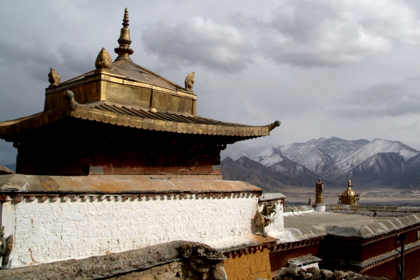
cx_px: 231
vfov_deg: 35.9
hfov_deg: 51.8
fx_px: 432
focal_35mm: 37
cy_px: 129
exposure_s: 1/350
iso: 100
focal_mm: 22
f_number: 9.5
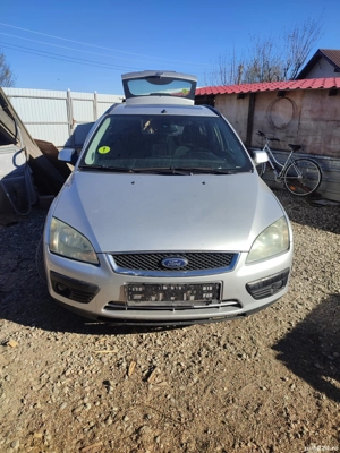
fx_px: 327
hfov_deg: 54.9
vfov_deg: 69.4
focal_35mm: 25
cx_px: 170
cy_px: 226
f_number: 1.9
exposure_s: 1/788
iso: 50
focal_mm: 6.04
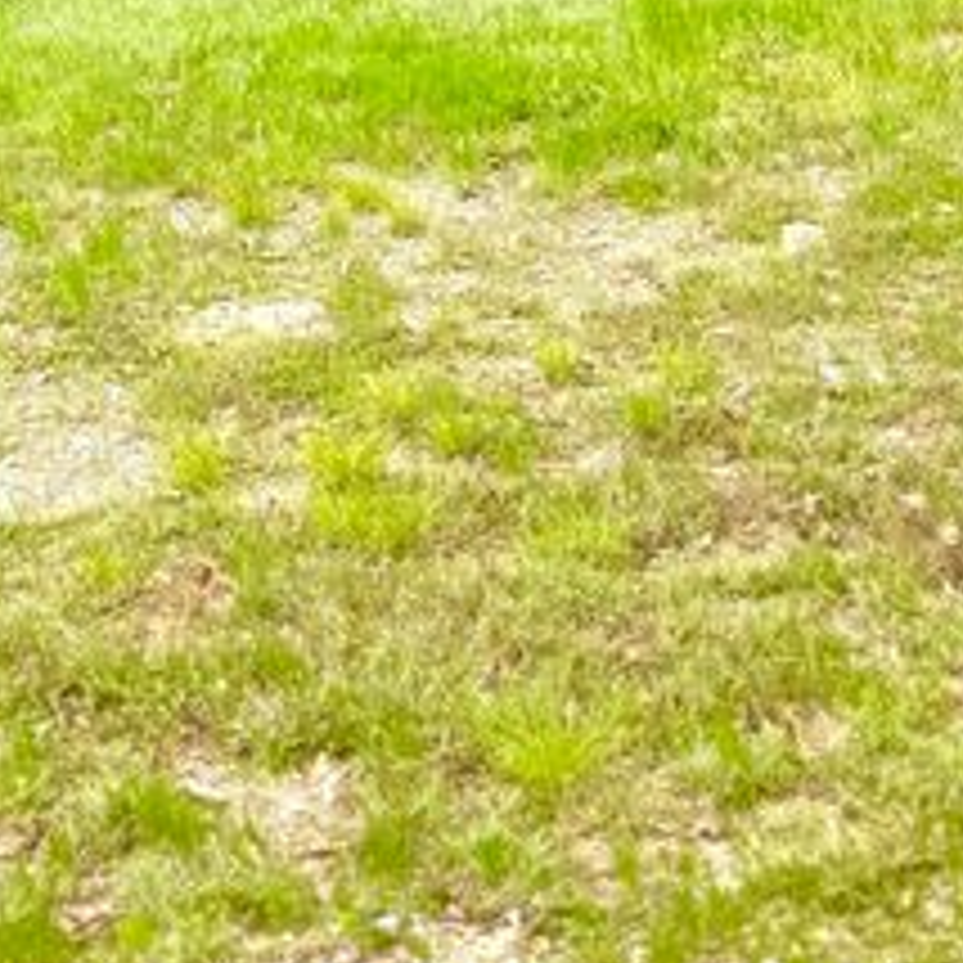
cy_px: -205
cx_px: 436
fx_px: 2077
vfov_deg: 23.7
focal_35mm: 66
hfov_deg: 26.1
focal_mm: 6.76
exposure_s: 1/394
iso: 80
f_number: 1.78
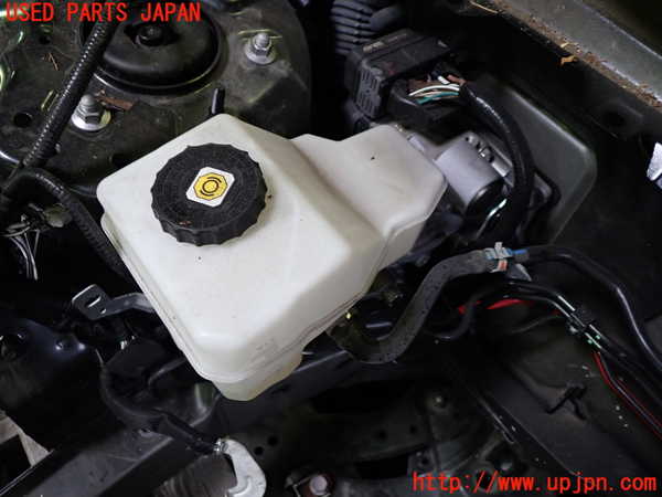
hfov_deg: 60.0
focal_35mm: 30
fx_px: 574
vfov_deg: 46.8
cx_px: 331
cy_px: 248
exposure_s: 1/30
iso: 250
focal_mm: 5.4
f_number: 2.3
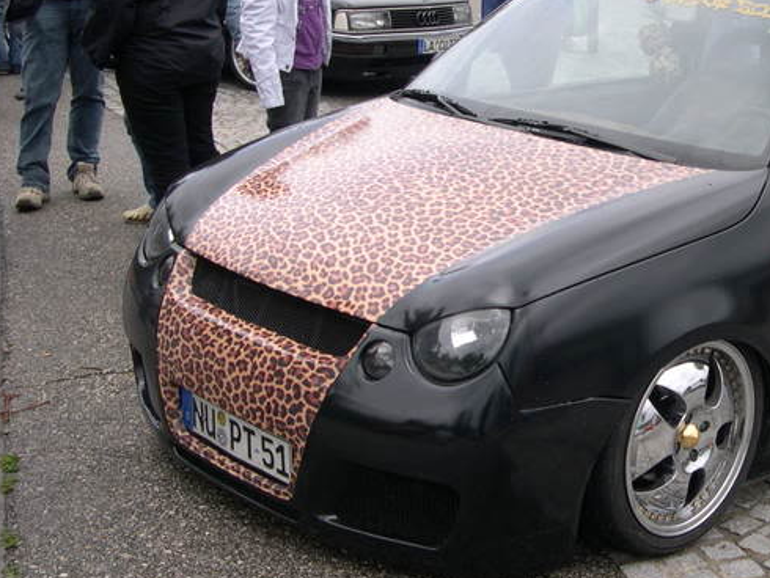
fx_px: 1380
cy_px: 278
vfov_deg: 23.7
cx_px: 611
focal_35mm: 62
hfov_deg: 30.5
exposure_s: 1/87.9
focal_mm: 8
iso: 100
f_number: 7.6
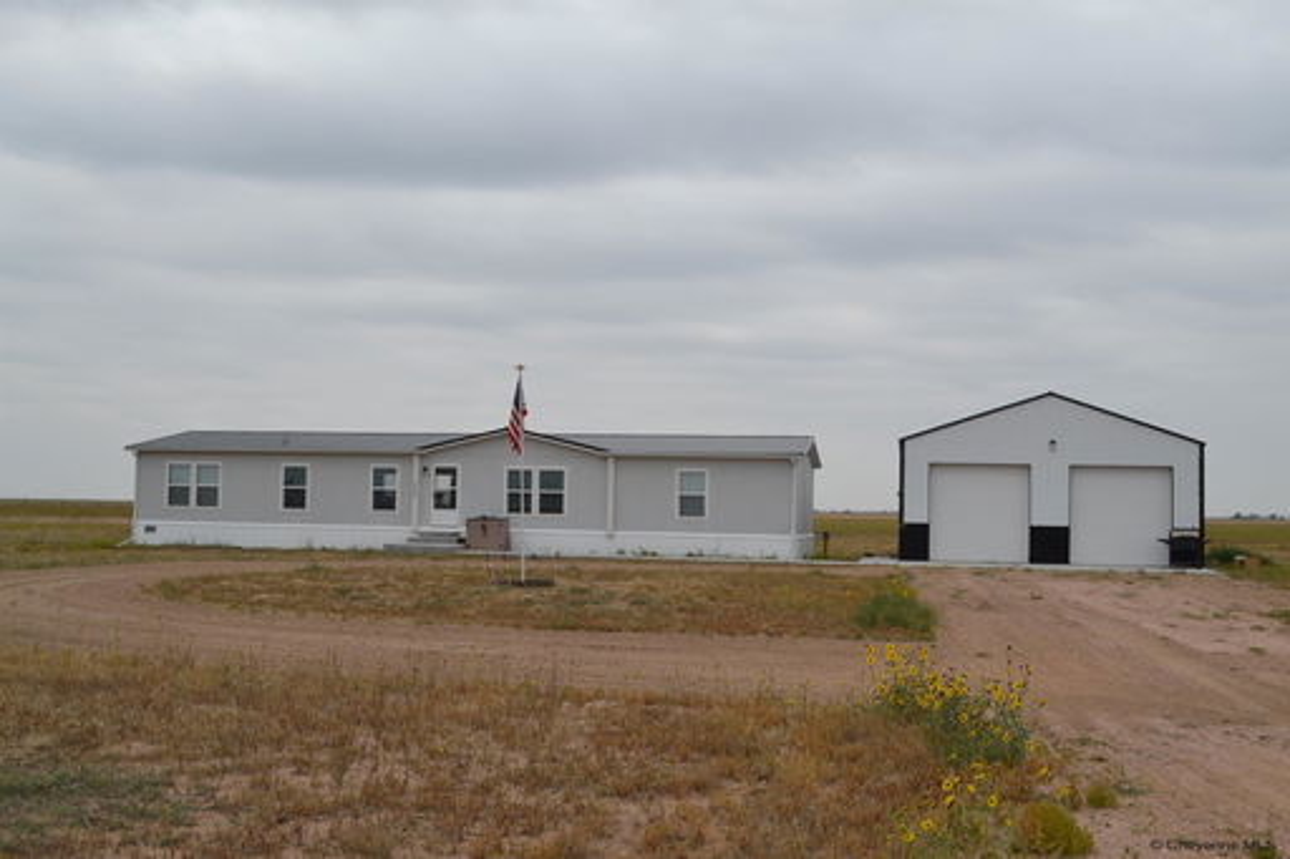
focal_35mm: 36
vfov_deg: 36.8
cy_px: 430
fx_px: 1290
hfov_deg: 53.1
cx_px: 645
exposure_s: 1/250
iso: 100
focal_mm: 24
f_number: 8
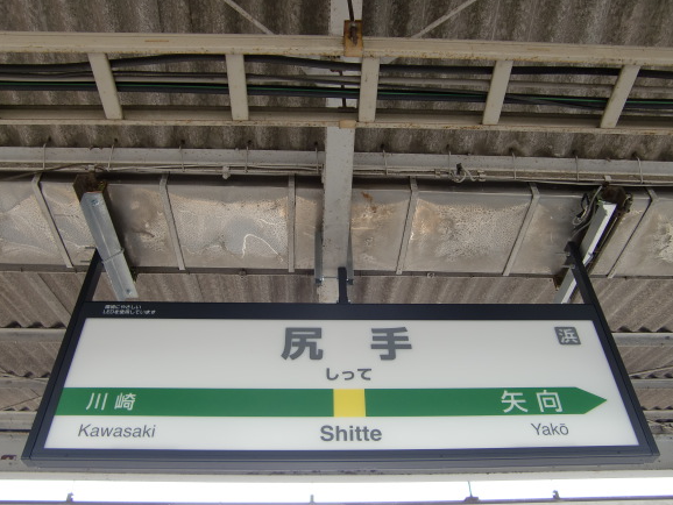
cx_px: 346
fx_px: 603
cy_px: 275
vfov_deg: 45.4
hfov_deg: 58.3
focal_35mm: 31
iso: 64
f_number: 2.6
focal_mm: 4.9
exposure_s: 1/200
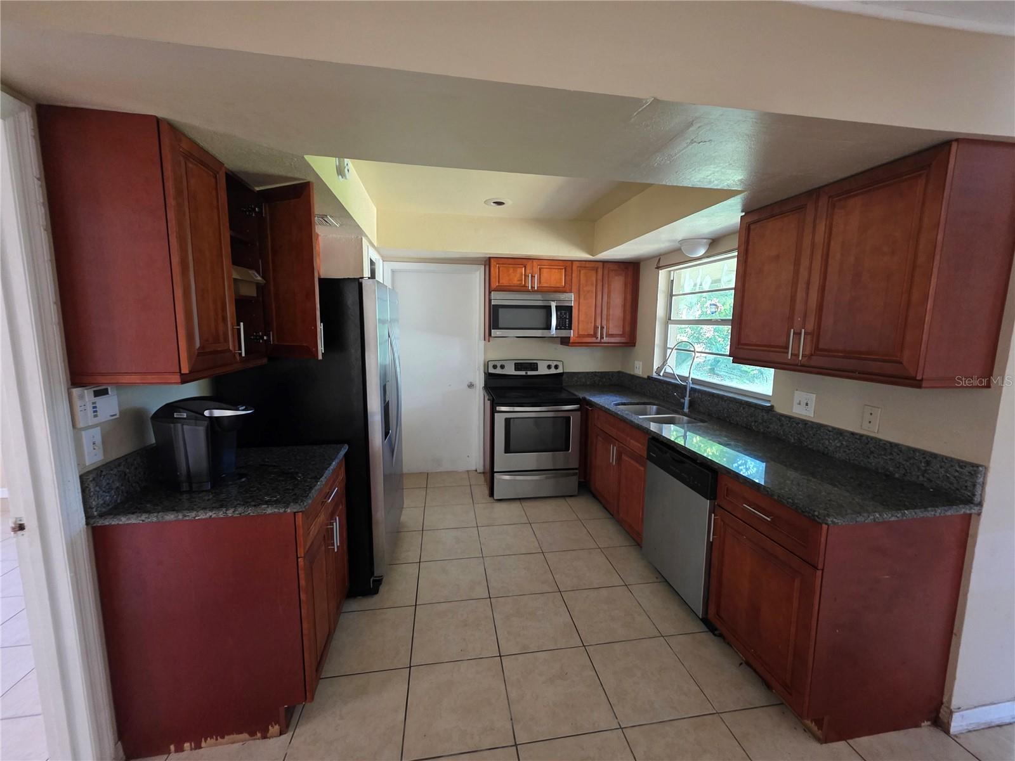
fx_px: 381
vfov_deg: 89.9
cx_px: 508
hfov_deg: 106.2
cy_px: 380
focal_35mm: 13
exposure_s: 1/60
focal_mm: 2.2
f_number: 1.9
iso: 640
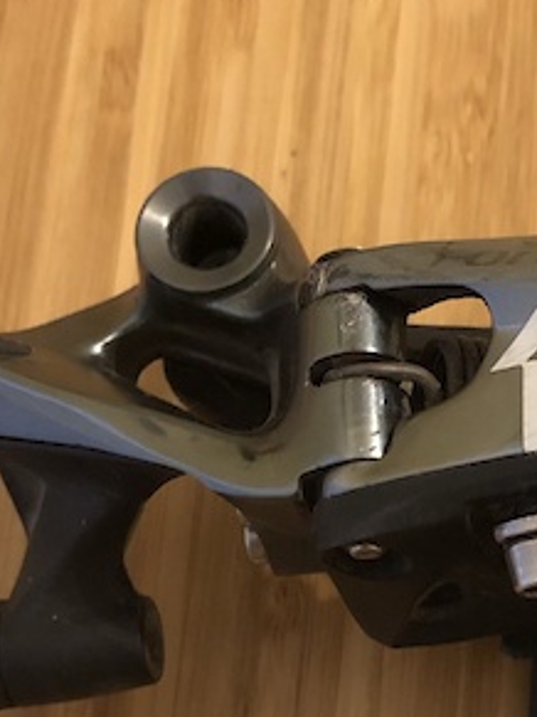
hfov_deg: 18.6
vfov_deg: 24.7
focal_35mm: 77
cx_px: 552
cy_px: 633
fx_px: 1594
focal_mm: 3.99
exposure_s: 1/5
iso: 100
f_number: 1.8
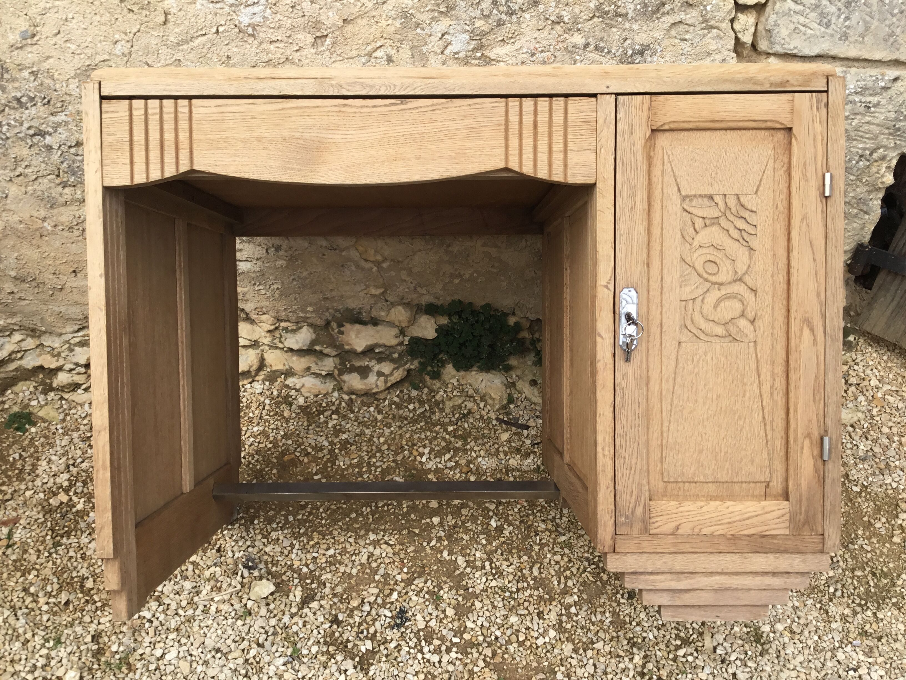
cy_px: 340
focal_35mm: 31
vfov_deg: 45.4
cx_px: 453
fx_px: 811
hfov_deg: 58.4
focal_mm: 3.3
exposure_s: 1/312
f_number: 2.4
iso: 25
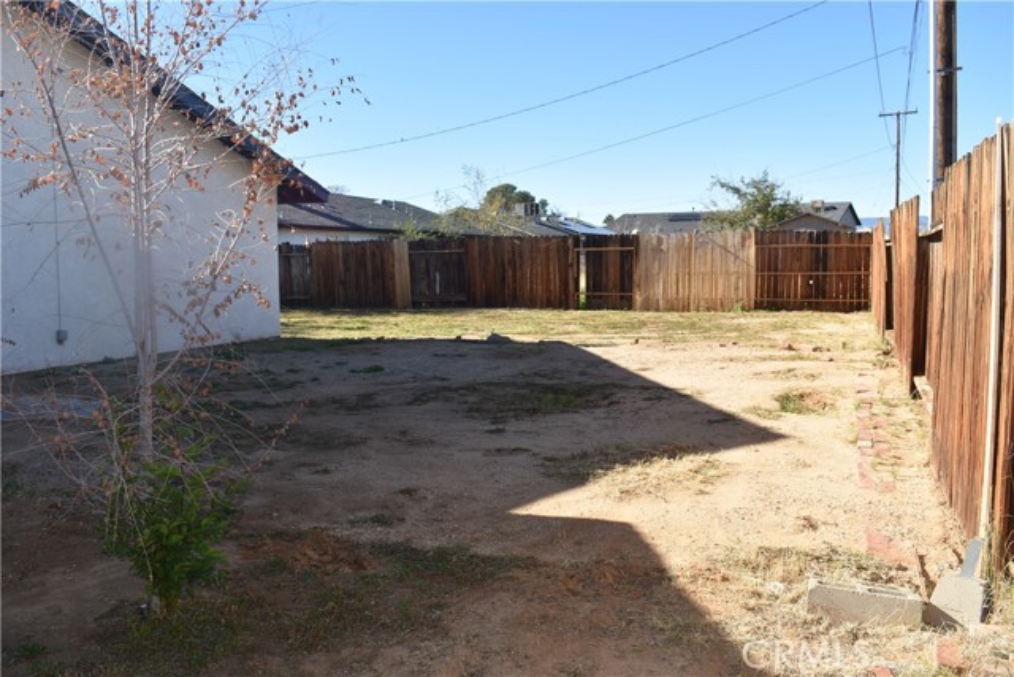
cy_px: 338
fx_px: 845
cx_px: 507
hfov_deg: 61.9
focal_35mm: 30
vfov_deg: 43.6
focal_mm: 20
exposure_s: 1/200
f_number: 8
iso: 100
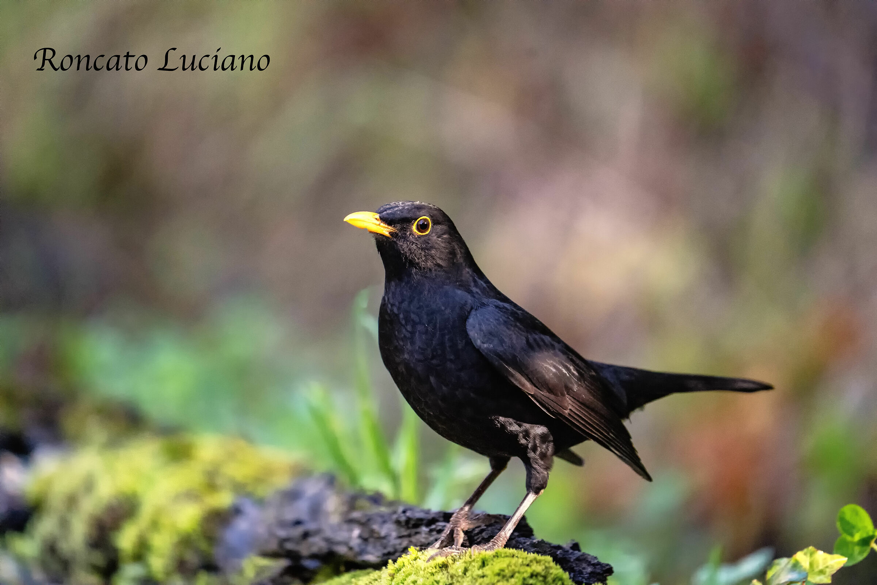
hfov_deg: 3.4
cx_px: 438
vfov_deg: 2.3
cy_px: 292
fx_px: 14616
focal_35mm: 600
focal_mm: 600
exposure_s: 1/250
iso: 10000
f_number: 6.3
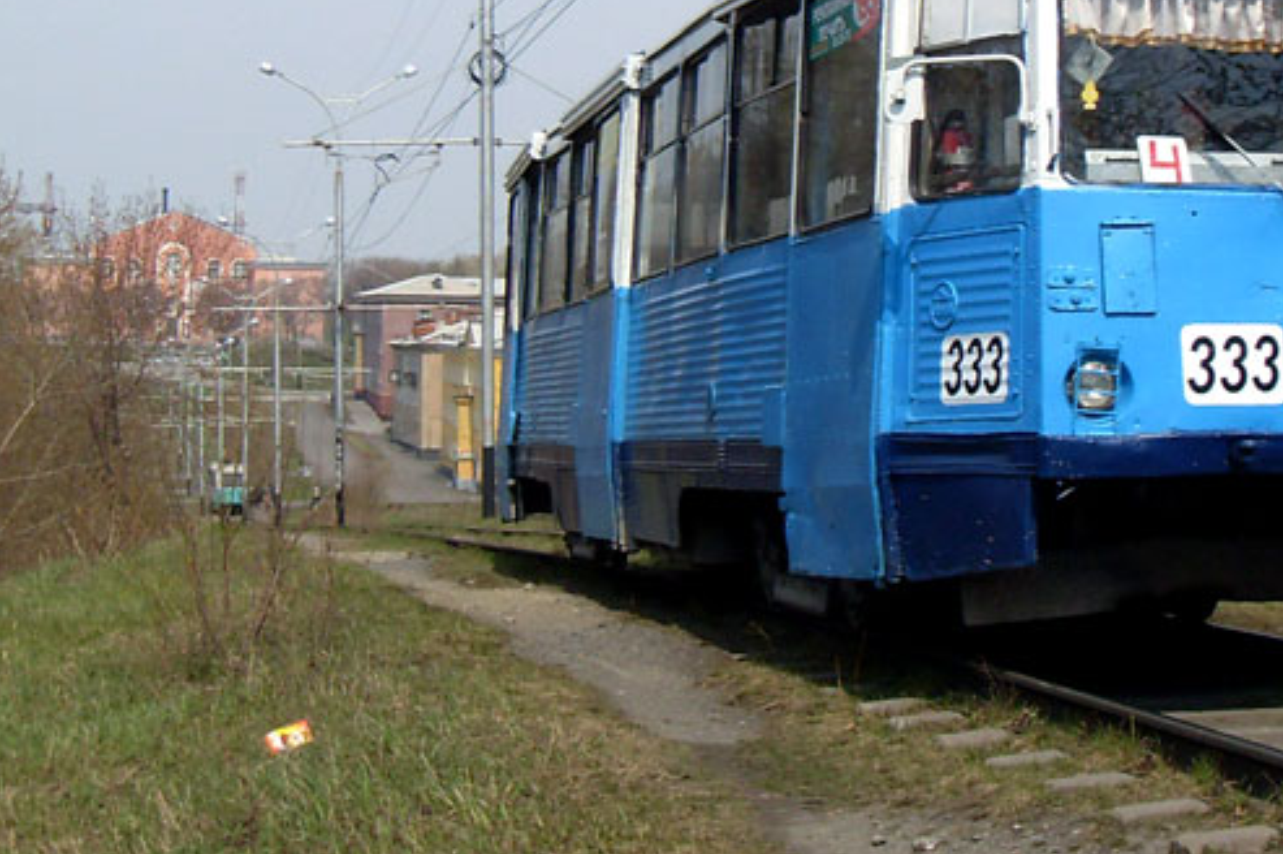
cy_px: 49
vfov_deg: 16.8
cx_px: 1161
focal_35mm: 80
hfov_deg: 24.6
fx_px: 2849
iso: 80
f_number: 7
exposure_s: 1/350
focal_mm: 6.3
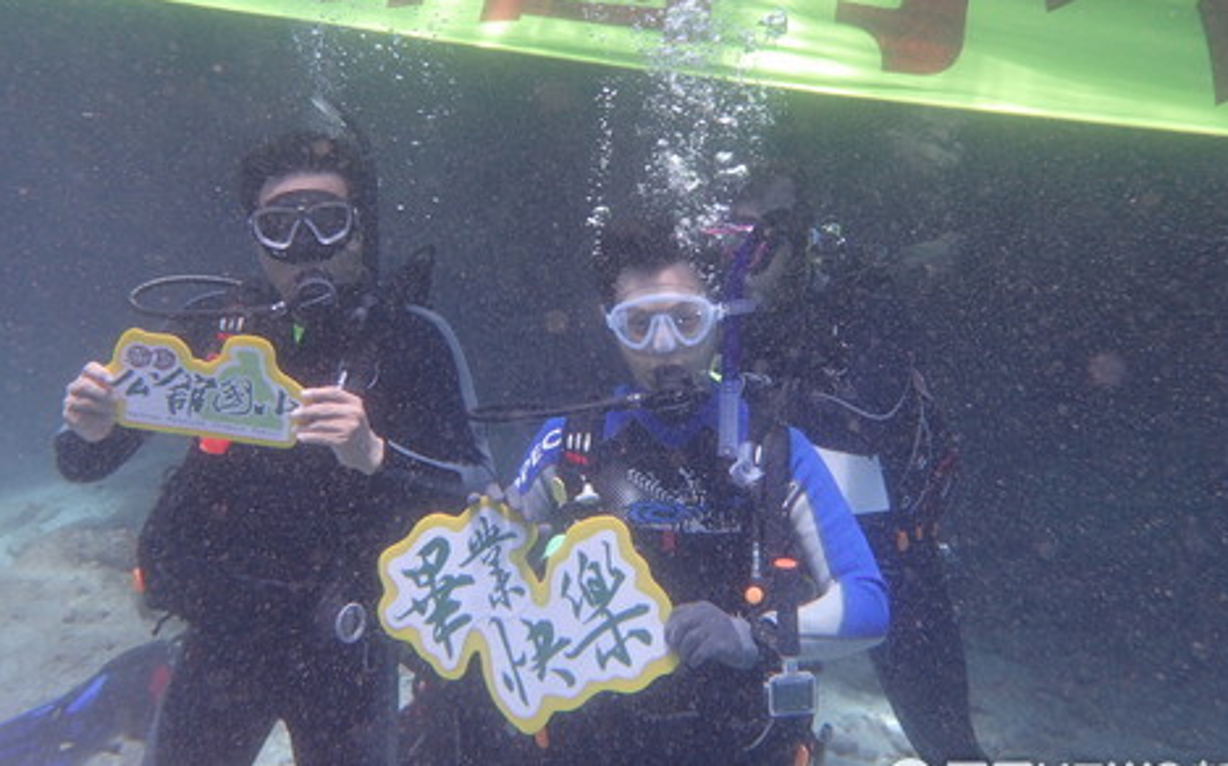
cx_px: 575
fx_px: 1137
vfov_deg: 36.8
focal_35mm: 34
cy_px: 247
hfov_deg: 56.7
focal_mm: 4.5
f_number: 2.8
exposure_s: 1/400
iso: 100
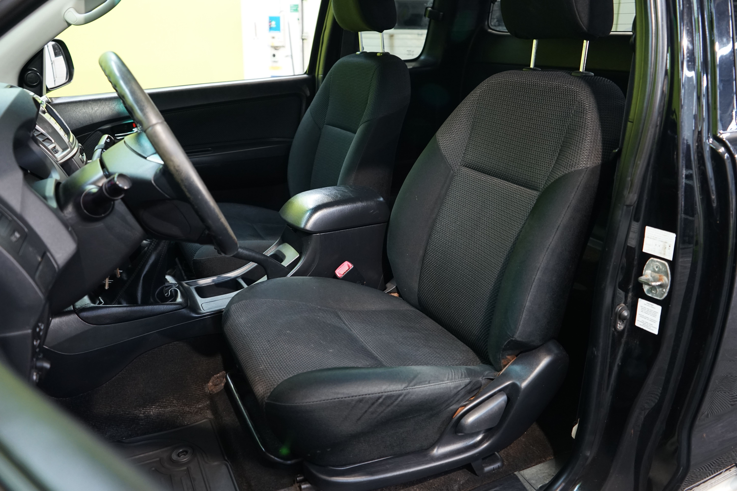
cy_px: 246
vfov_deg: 41.1
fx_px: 655
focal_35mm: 32
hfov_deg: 58.7
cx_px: 368
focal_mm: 32
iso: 1250
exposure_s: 1/15
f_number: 4
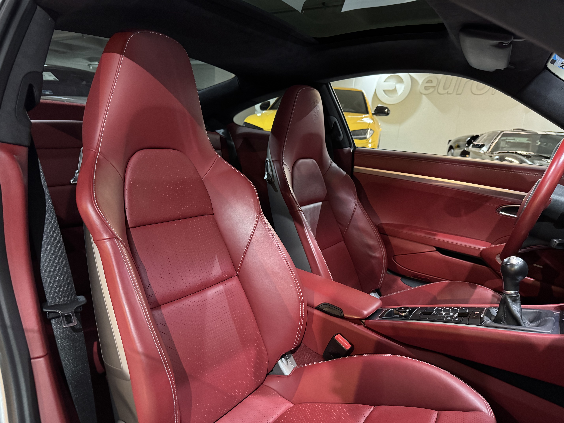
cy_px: 212
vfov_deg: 56.8
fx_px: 391
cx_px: 282
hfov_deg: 71.6
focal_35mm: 24
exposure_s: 1/30
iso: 800
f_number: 1.78
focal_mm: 6.76
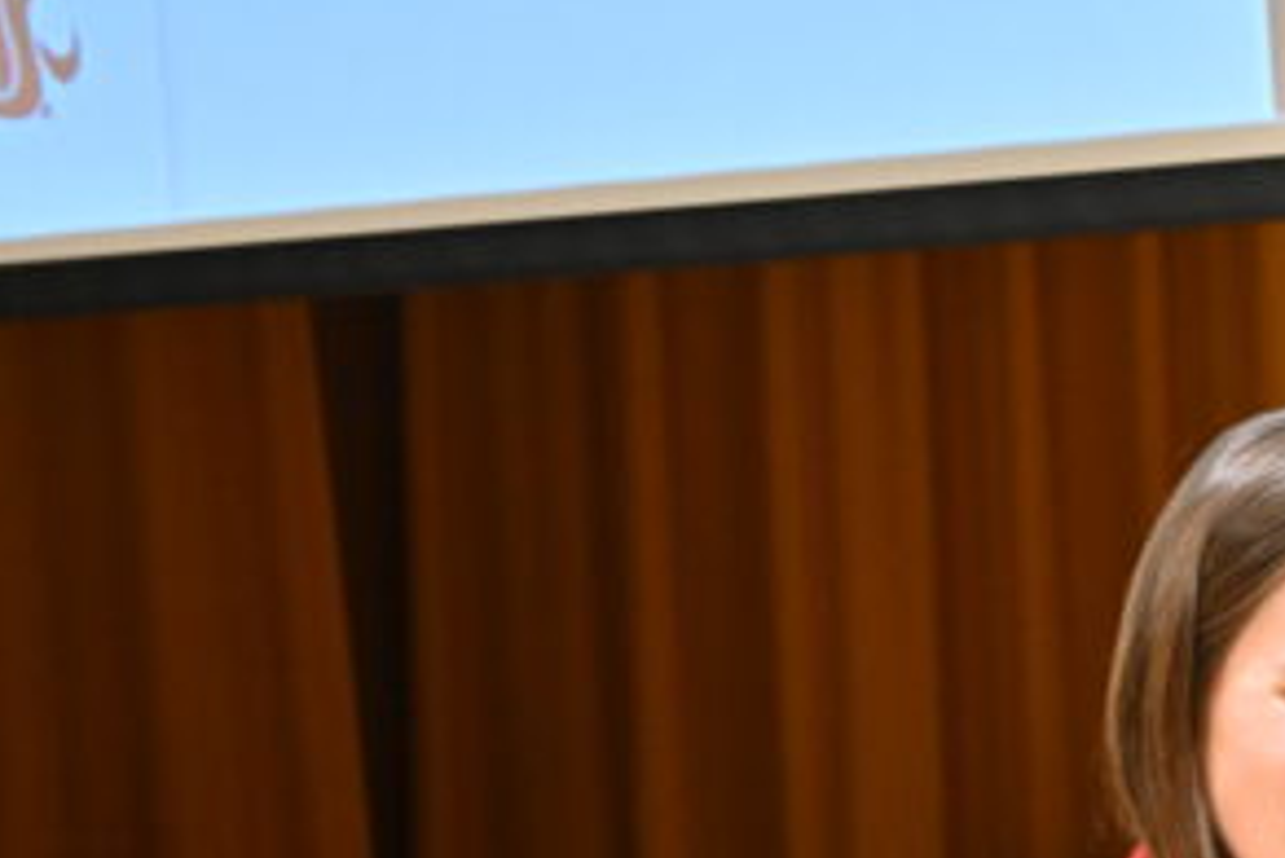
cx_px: 1597
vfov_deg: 10.2
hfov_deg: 14.8
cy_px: 964
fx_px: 4749
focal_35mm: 133
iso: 1600
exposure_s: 1/80
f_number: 6.3
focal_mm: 49
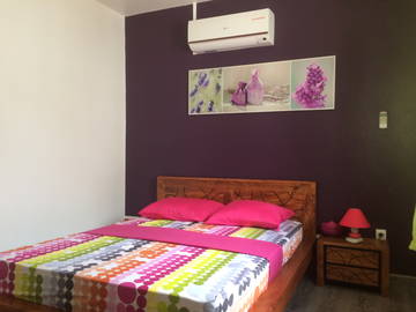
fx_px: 349
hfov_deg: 61.7
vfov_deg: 48.2
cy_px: 156
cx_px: 208
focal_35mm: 29
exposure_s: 1/33
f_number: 2.2
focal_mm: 4.15
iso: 80
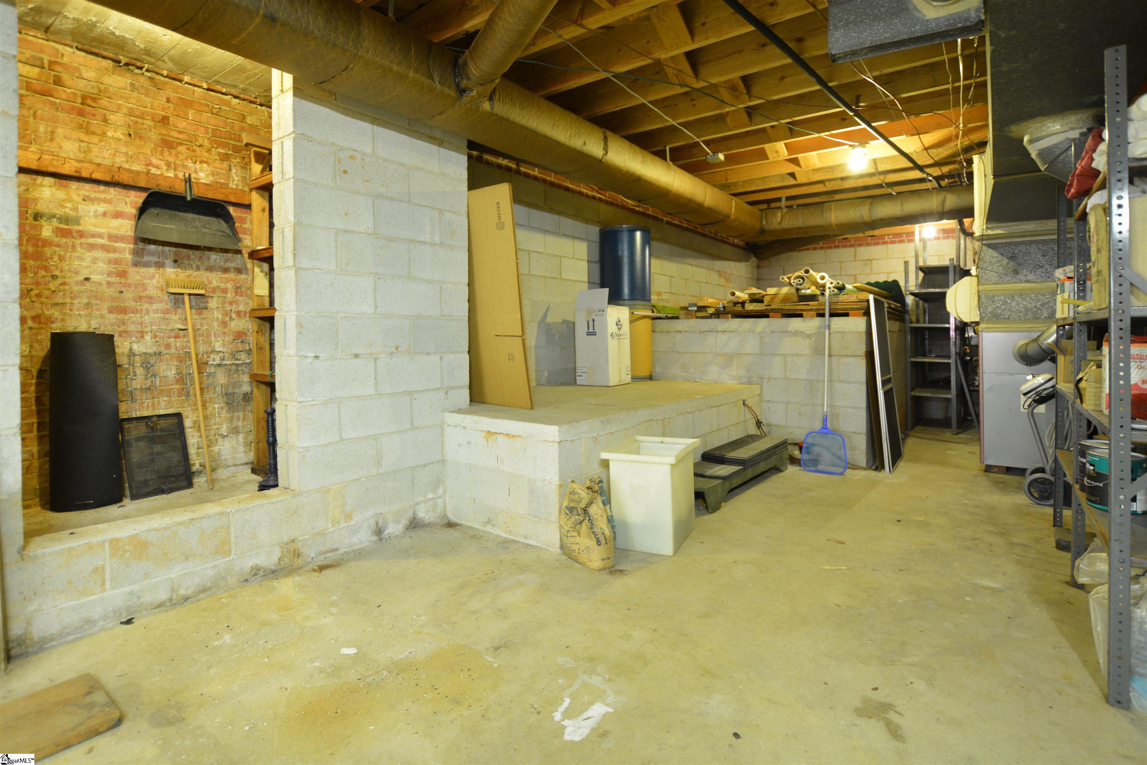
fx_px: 550
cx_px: 574
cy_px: 382
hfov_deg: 92.4
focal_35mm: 17
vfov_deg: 69.7
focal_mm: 11.5
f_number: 3.5
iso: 400
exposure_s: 1/3
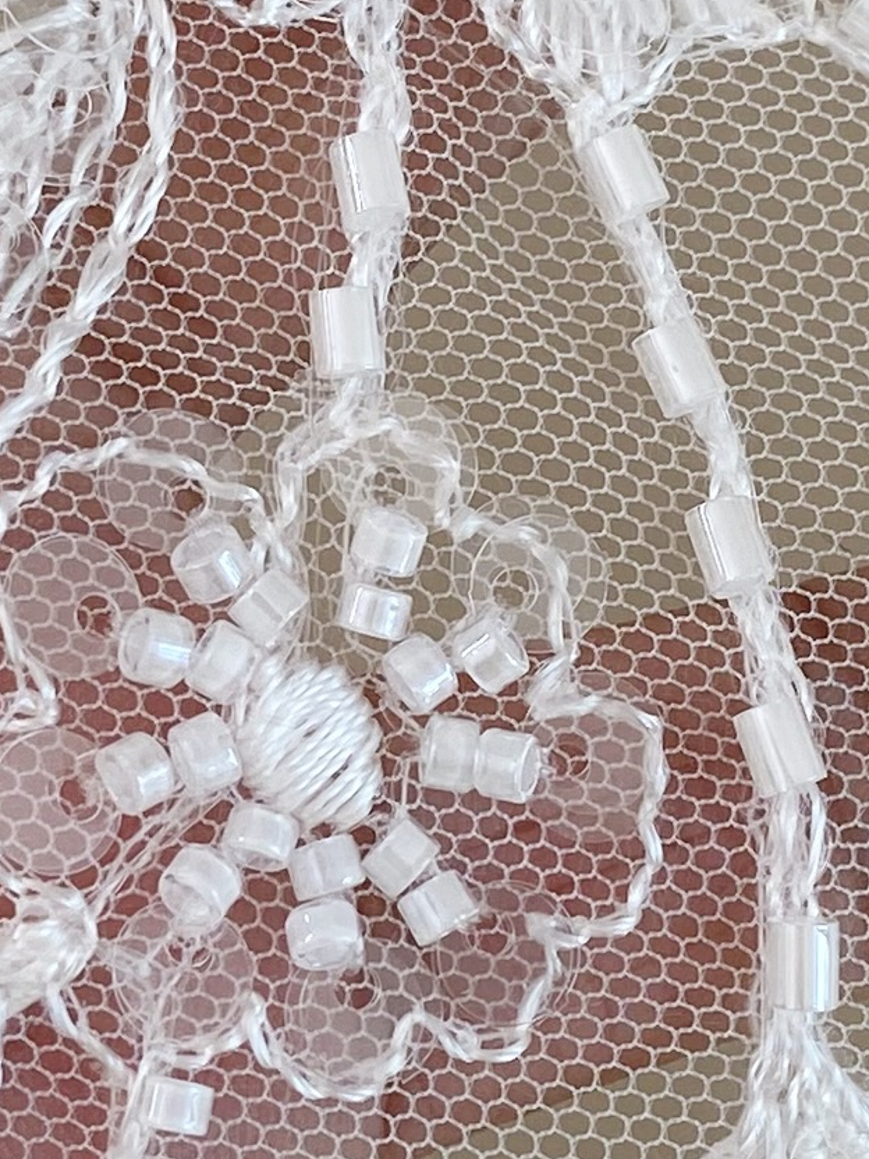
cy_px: 336
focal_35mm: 126
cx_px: 223
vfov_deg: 15.6
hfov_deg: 11.7
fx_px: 4217
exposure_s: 1/167
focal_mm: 4.25
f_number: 1.8
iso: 32
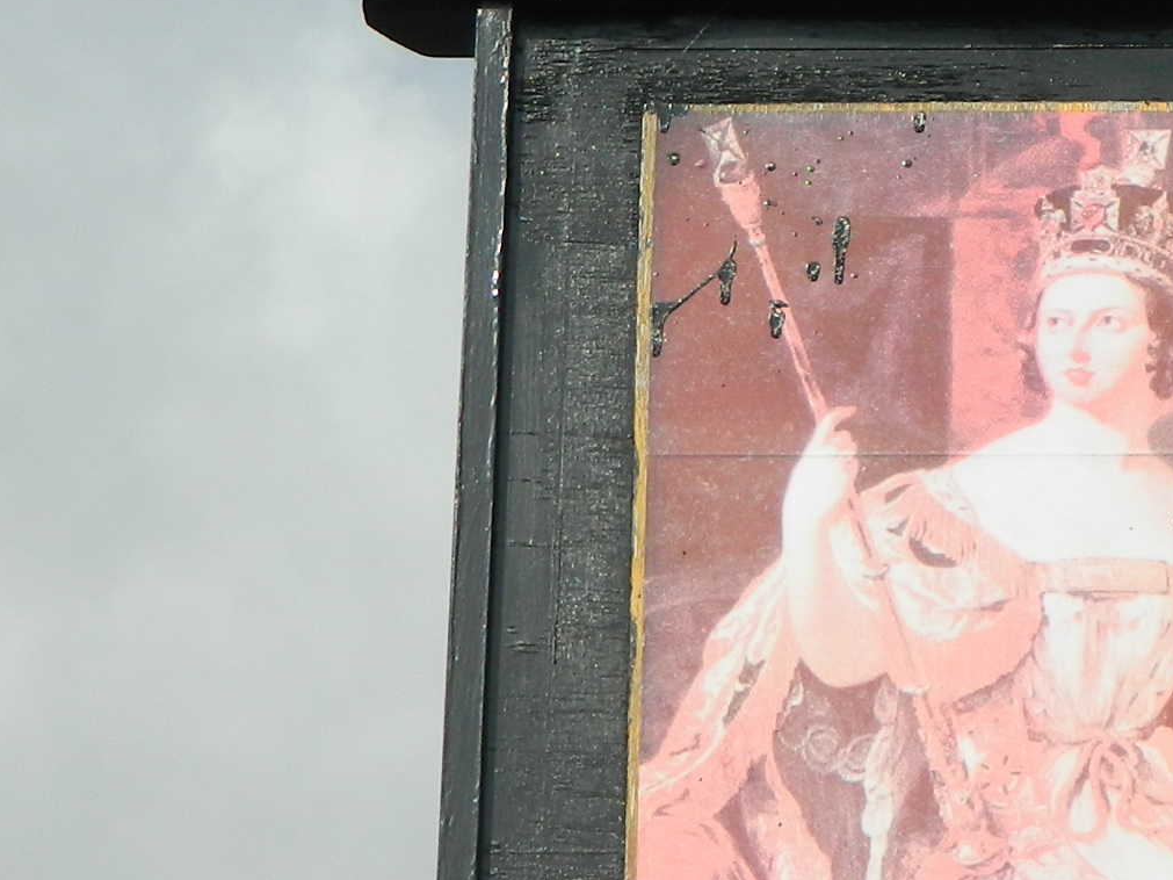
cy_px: 261
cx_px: 1166
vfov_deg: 8.1
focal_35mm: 184
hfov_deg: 10.7
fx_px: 6234
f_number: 10.7
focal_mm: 10.2
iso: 80
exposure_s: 1/160
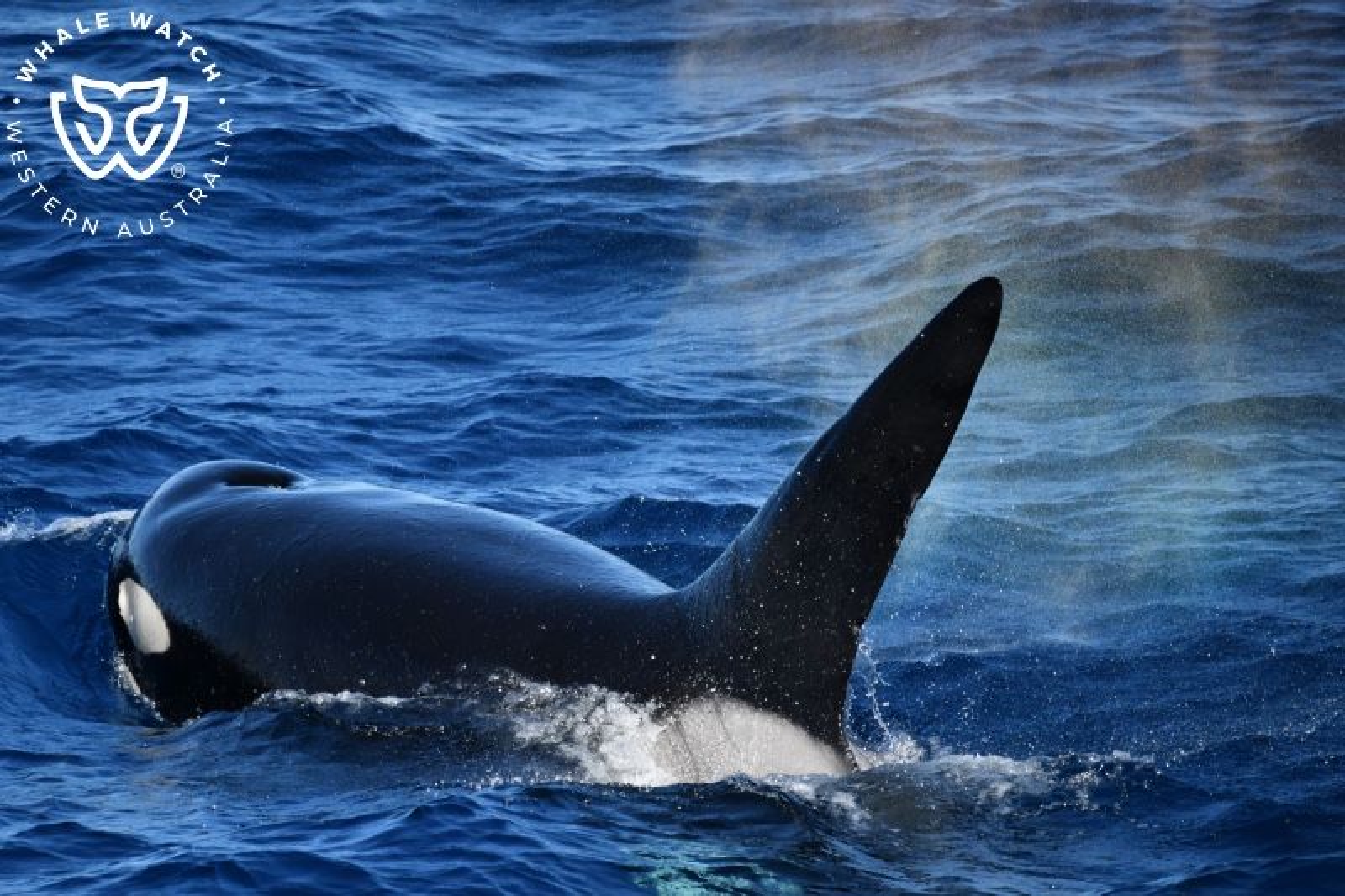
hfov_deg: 3.4
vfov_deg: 2.3
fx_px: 22411
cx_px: 672
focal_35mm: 600
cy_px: 448
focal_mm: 600
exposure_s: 1/8000
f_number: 6.3
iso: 1600
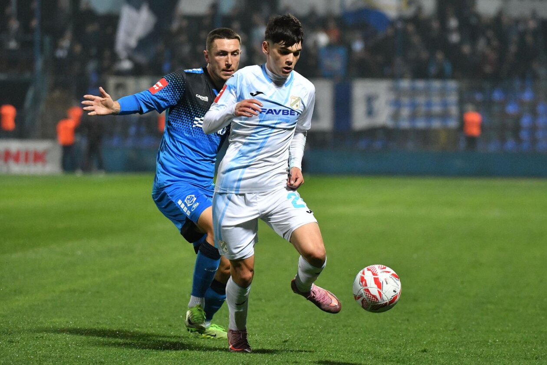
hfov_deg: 10.3
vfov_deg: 6.9
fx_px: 3039
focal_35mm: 200
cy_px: 182
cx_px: 274
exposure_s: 1/1600
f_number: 4
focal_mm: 200
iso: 6400
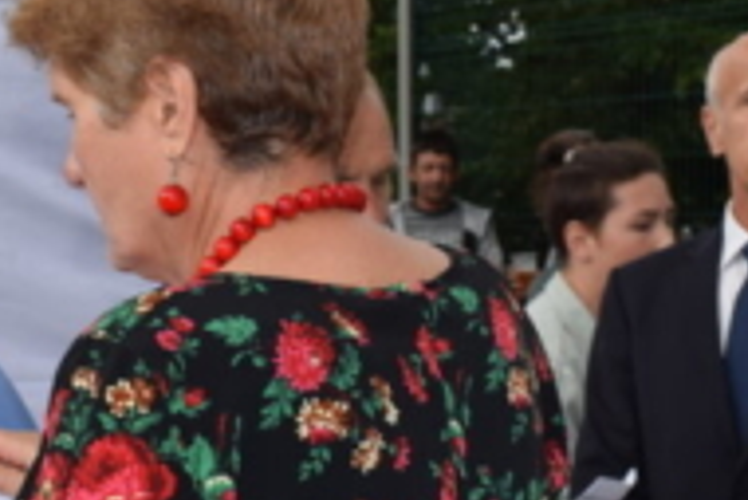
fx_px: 2516
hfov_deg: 16.9
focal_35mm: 121
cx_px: 256
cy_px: 230
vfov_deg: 11.3
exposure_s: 1/160
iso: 100
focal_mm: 24
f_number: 6.3
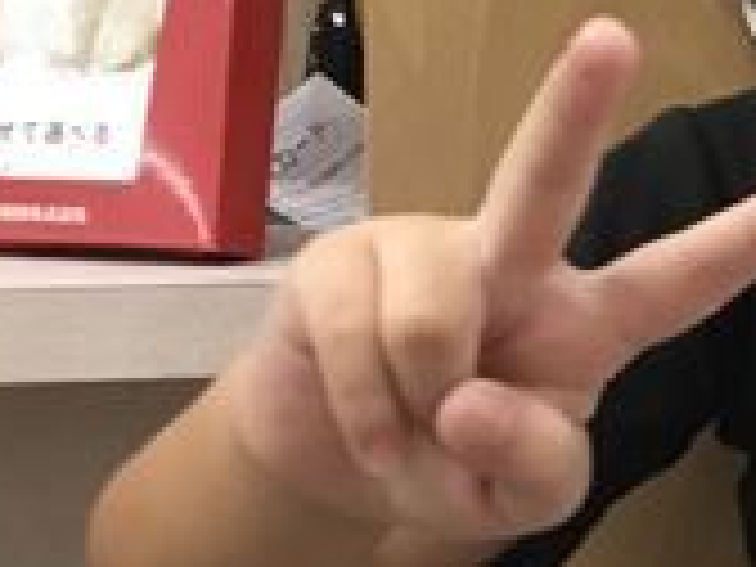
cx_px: 1148
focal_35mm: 111
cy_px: 486
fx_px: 2424
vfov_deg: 13.3
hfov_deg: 16.2
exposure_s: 1/30
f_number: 2.4
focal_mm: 3.3
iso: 125
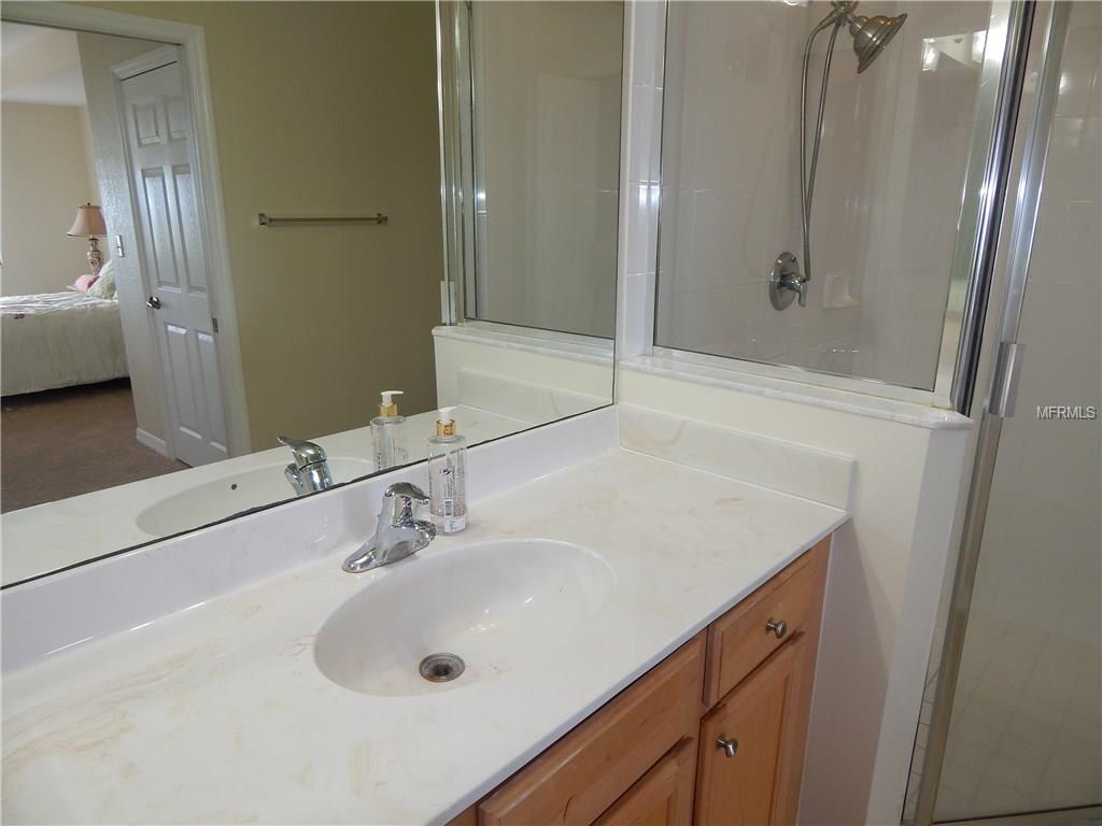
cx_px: 551
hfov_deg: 73.9
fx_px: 732
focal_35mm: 23
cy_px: 413
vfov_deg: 58.9
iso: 125
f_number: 3
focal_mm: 4
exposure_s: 1/30
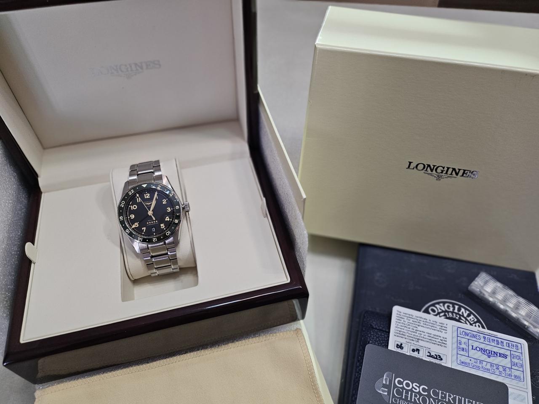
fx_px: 374
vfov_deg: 56.8
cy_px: 202
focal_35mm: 24
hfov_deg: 71.6
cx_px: 270
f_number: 1.8
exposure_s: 1/120
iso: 200
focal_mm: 5
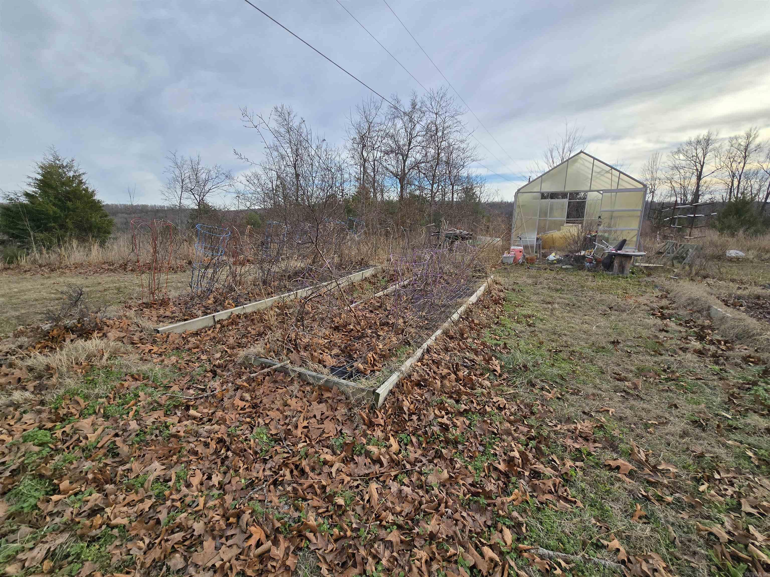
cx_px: 385
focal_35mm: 13
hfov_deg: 106.2
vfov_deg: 89.9
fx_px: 289
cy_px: 288
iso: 80
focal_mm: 2.2
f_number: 2.2
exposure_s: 1/2000
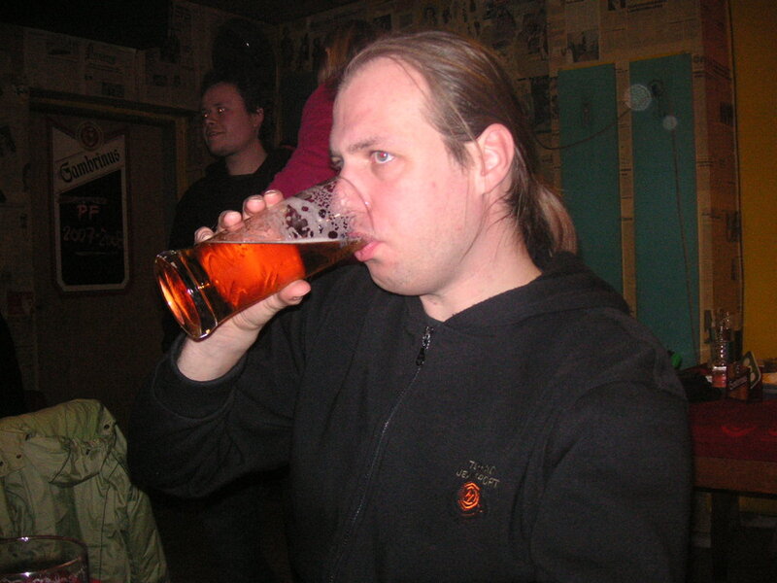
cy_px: 292
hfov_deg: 50.1
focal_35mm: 37
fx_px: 831
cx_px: 388
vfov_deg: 38.7
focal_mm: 6.1
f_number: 2.8
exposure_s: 1/45
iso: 160
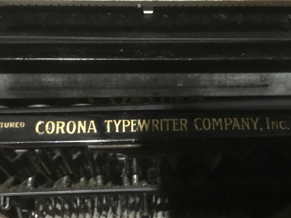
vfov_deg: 29.0
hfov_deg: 38.2
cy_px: 130
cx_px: 155
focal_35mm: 50
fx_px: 420
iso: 640
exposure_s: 1/17
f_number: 2.4
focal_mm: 3.3
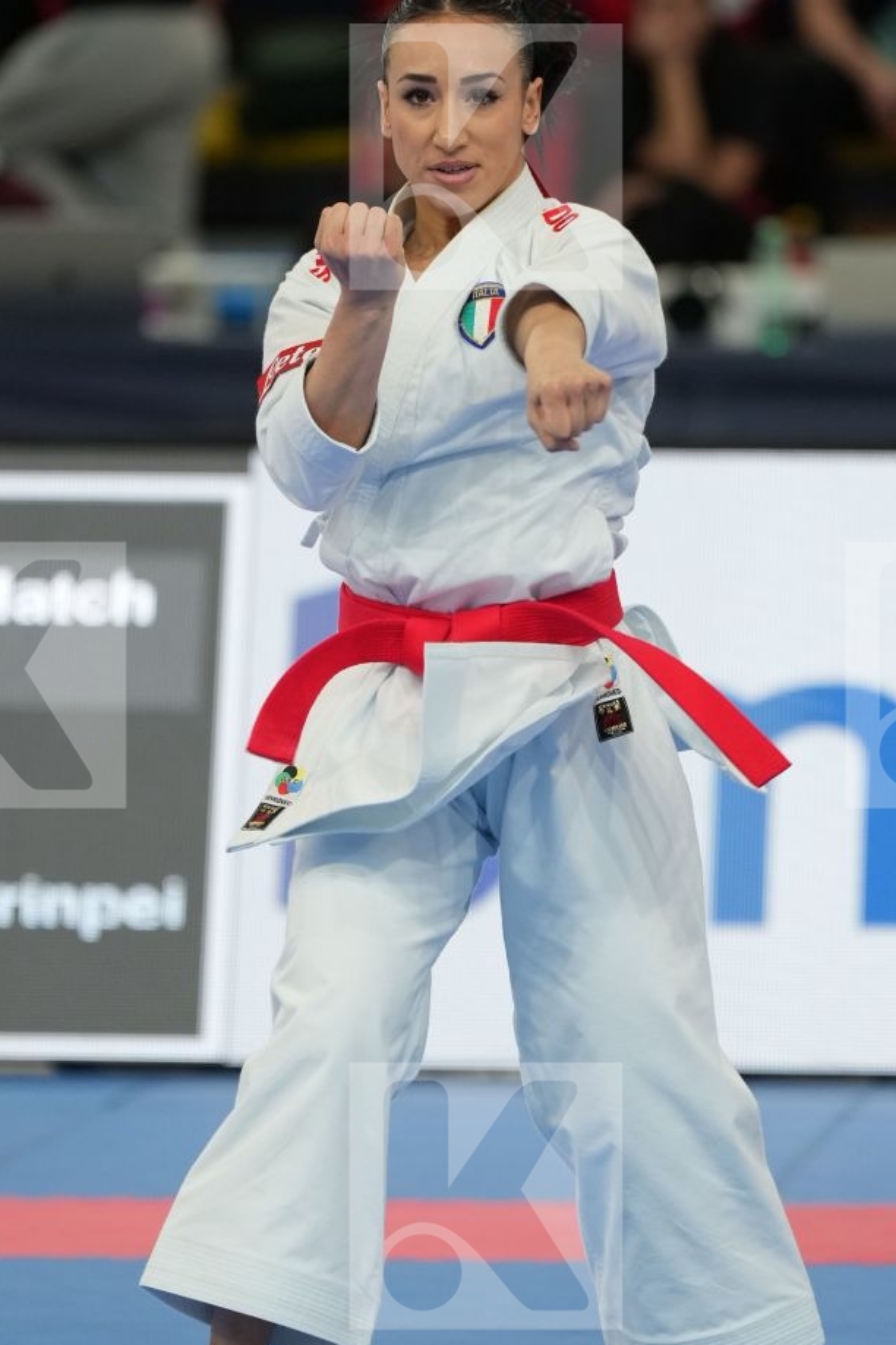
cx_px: 486
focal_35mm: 392
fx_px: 14634
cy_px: 675
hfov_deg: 3.5
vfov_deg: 5.3
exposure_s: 1/500
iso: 1000
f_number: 2.8
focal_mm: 200
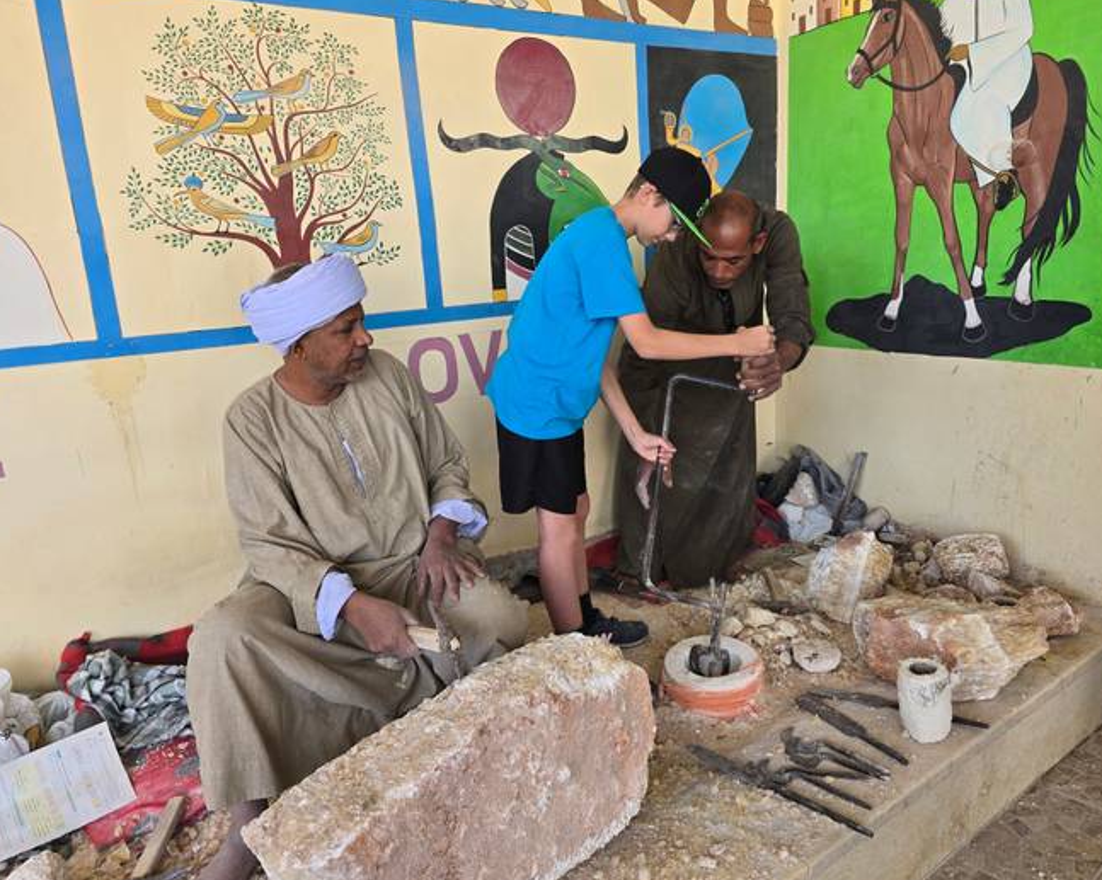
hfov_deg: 68.0
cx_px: 596
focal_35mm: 25
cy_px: 441
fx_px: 815
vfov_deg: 56.8
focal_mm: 6.3
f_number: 1.7
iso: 40
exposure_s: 1/180
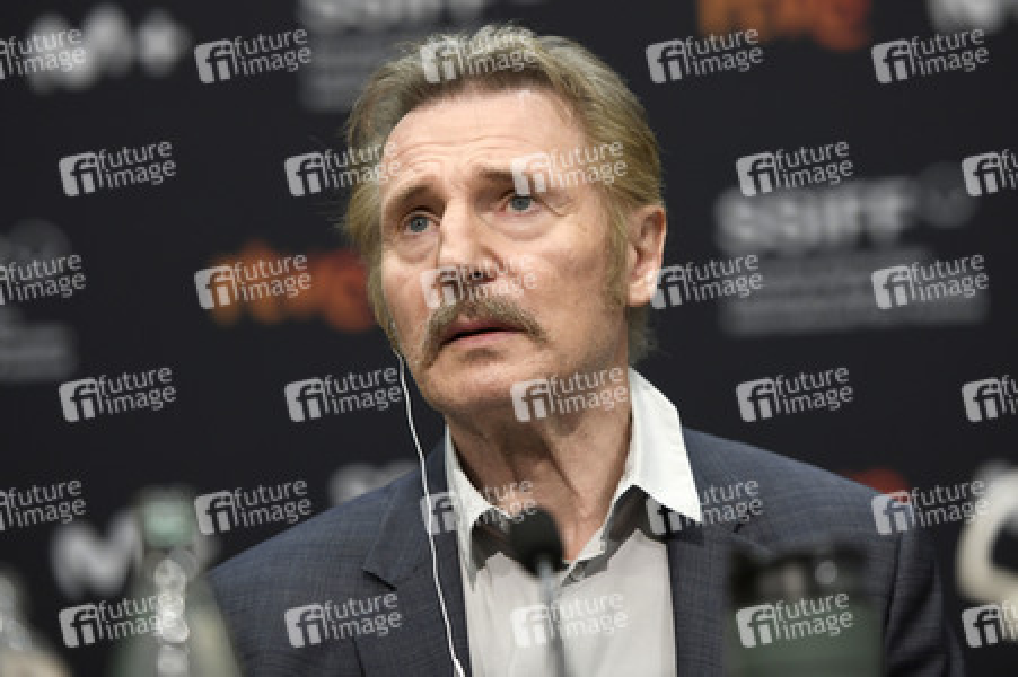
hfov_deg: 13.3
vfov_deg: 8.8
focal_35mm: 155
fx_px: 4380
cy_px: 338
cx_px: 509
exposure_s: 1/320
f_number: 3.2
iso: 1000
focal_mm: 155
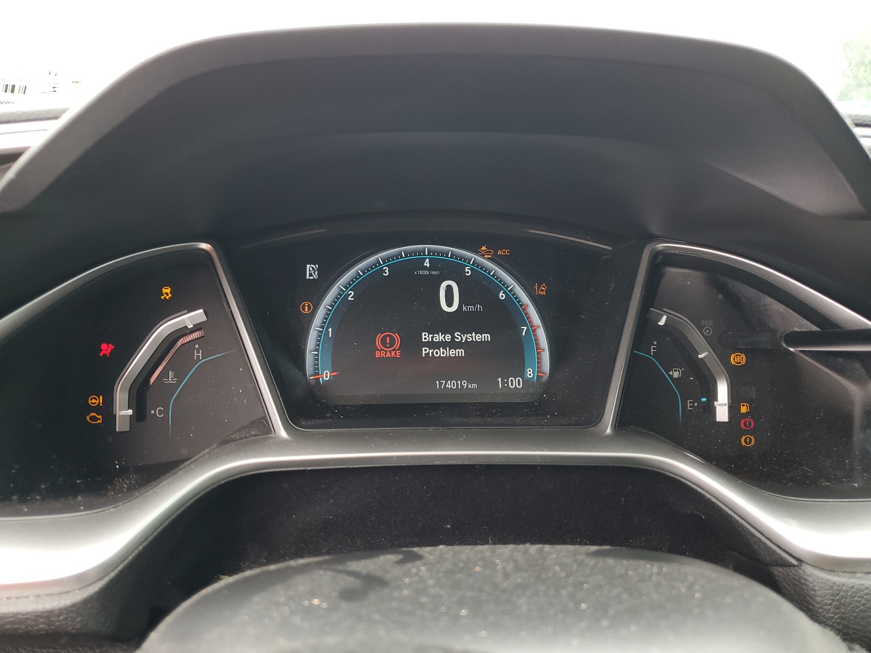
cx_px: 436
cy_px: 326
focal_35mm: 26
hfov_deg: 67.3
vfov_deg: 53.1
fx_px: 654
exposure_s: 1/120
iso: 75
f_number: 1.5
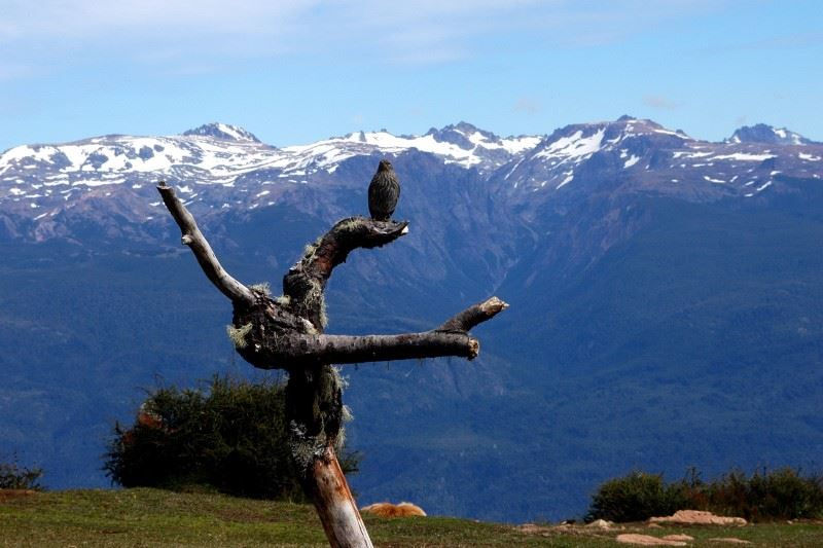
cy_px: 274
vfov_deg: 10.7
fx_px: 2914
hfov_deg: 16.1
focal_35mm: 128
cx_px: 412
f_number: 18
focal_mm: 85
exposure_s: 1/80
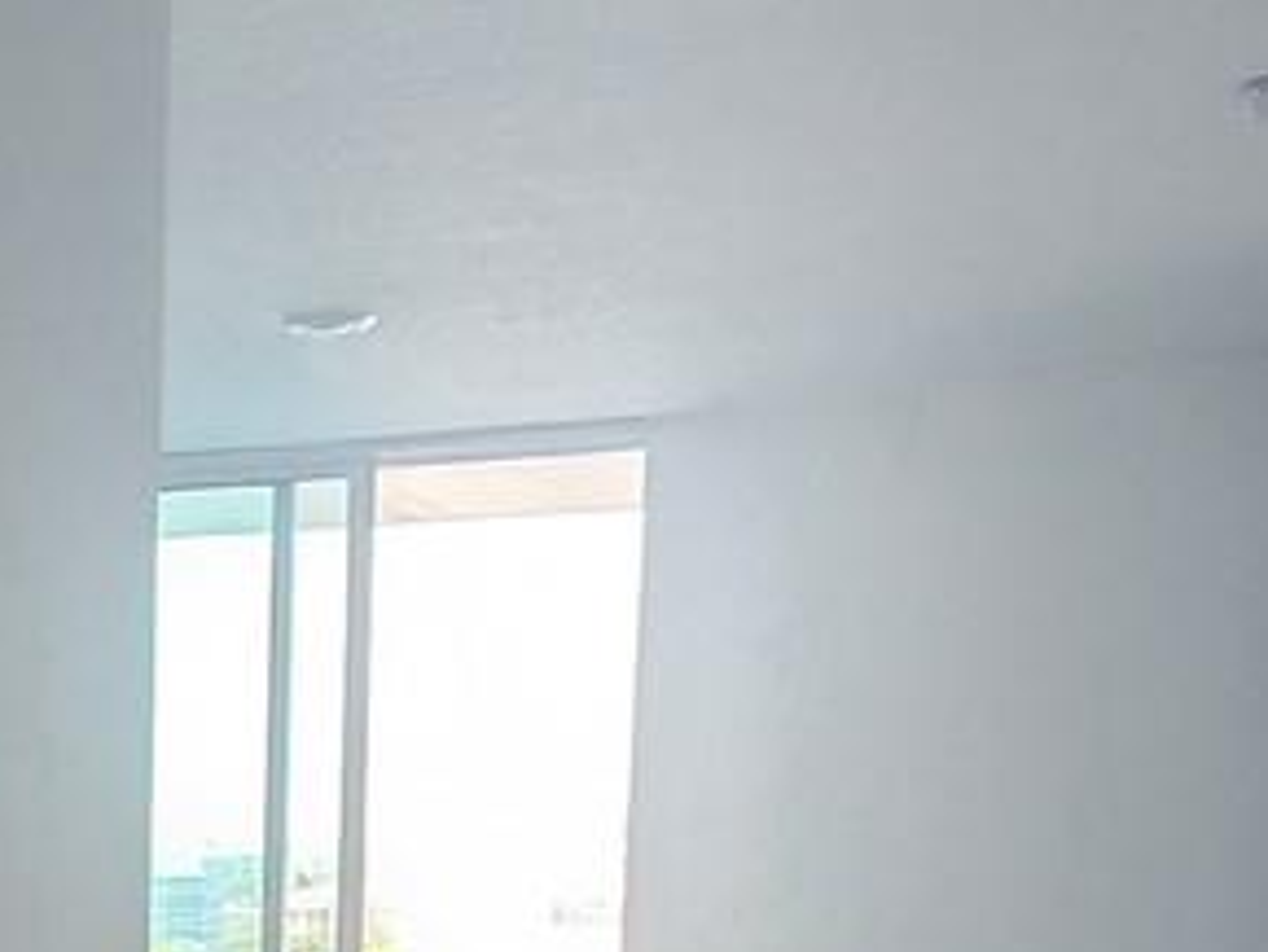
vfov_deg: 18.6
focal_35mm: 72
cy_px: 1329
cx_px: -250
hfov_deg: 24.5
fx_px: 2638
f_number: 2.2
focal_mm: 2.2
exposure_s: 1/60
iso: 125
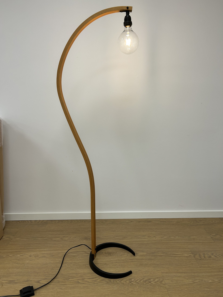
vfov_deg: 67.3
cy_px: 148
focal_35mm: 26
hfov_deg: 53.1
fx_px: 223
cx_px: 112
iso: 32
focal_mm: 5.7
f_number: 1.5
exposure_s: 1/103
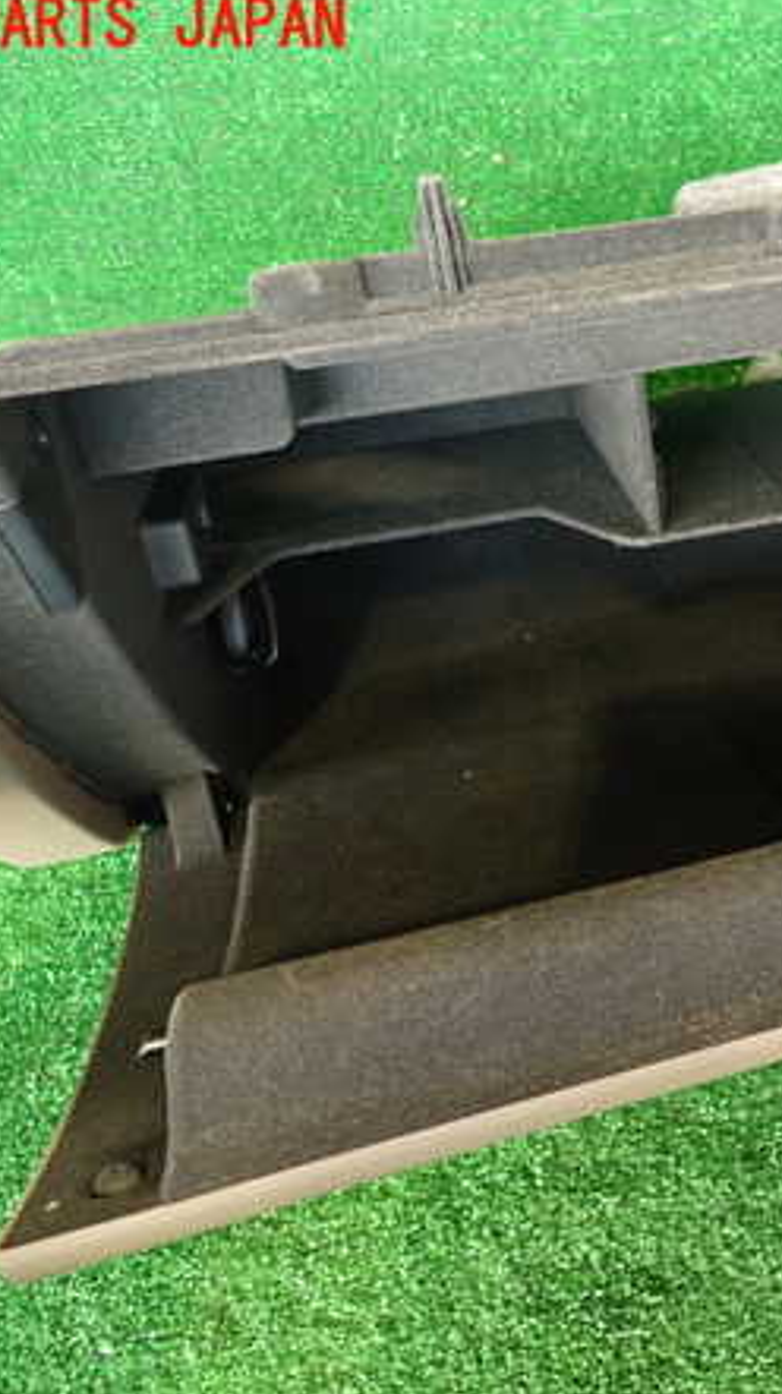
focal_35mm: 37
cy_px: 697
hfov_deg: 30.4
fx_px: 1367
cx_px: 719
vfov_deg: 54.0
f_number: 2
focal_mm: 4.5
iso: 320
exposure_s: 1/30
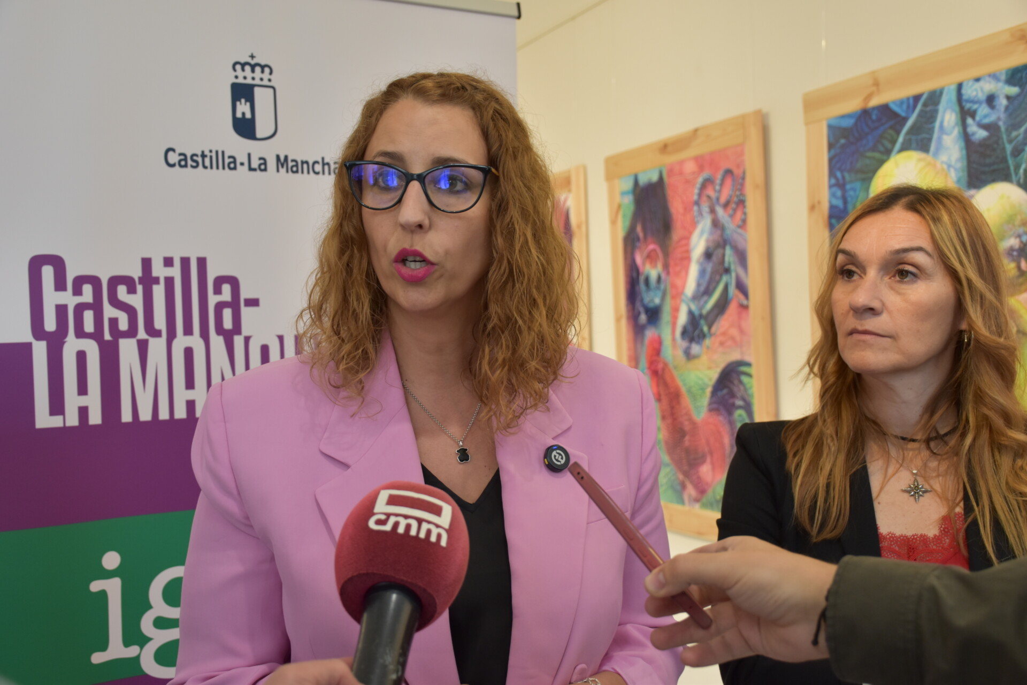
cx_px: 514
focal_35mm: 40
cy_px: 342
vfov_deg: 33.0
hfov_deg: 47.9
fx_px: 1155
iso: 400
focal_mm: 27
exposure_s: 1/80
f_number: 4.5
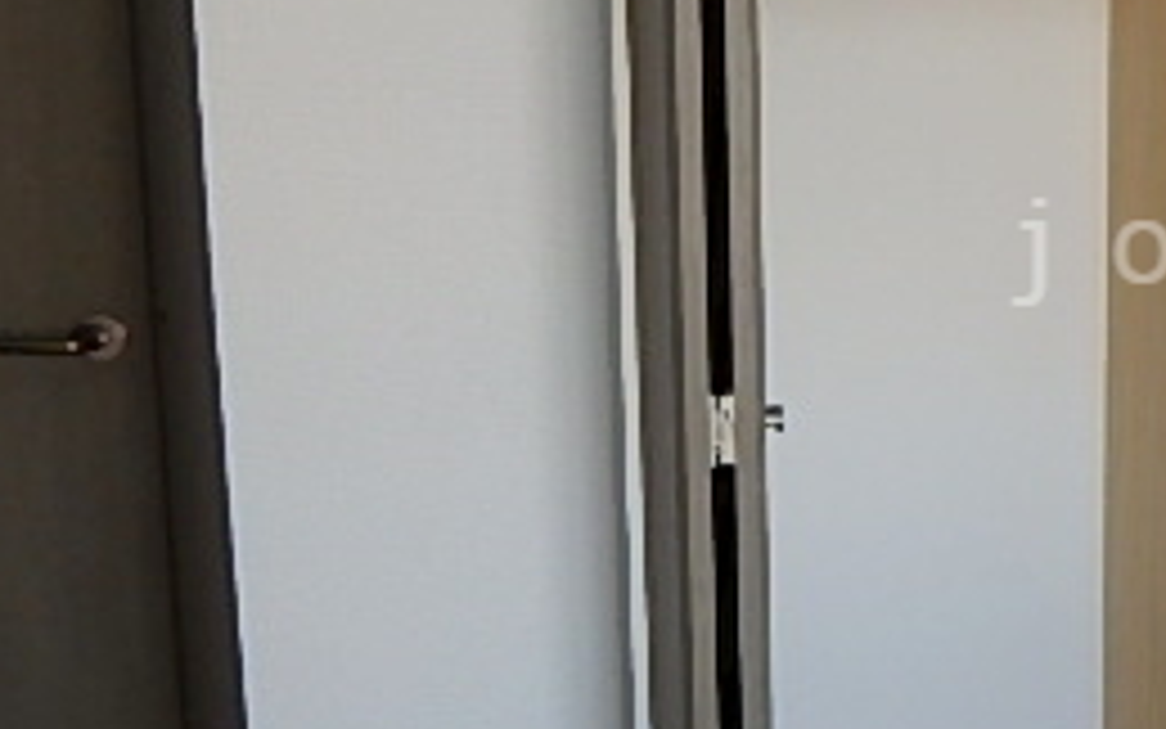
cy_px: 252
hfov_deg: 32.0
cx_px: 1319
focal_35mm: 55
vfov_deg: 23.5
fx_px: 1748
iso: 200
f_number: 3.5
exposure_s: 1/30
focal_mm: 3.7
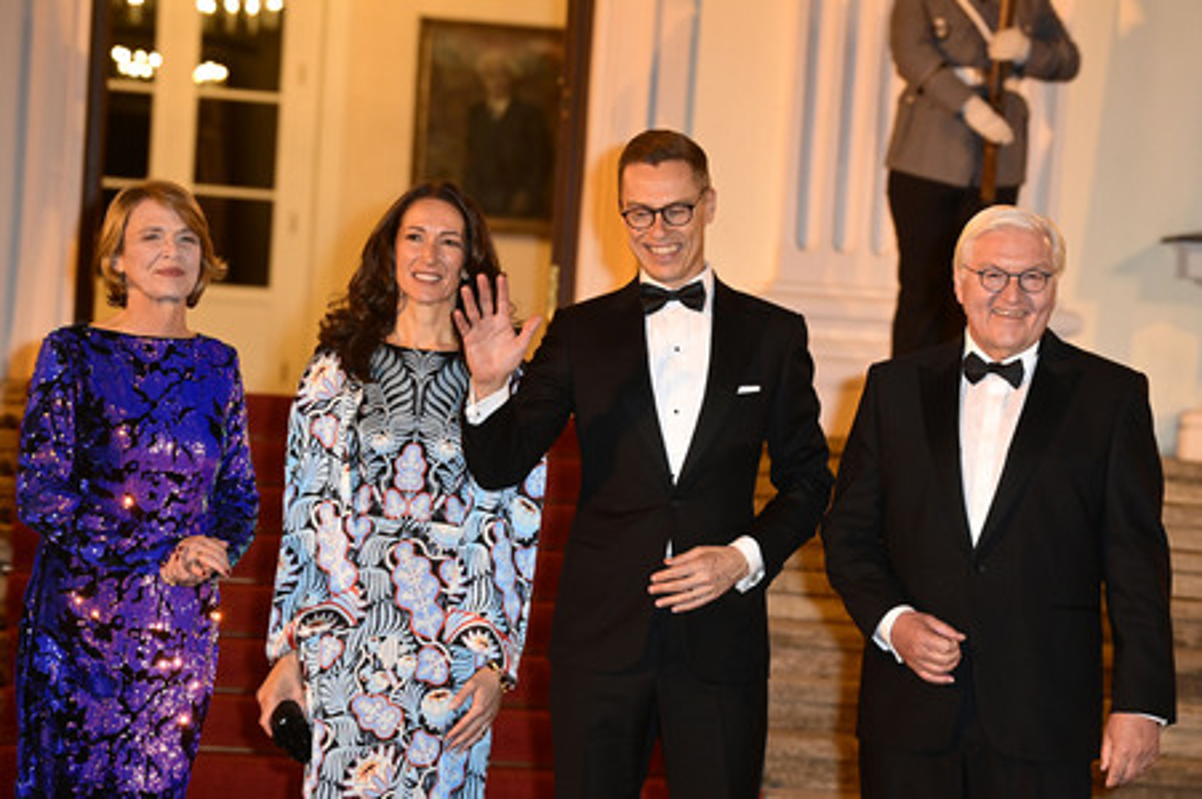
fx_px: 5171
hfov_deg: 13.3
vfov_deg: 8.8
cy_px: 400
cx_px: 601
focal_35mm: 155
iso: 3200
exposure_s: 1/100
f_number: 5.6
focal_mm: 155
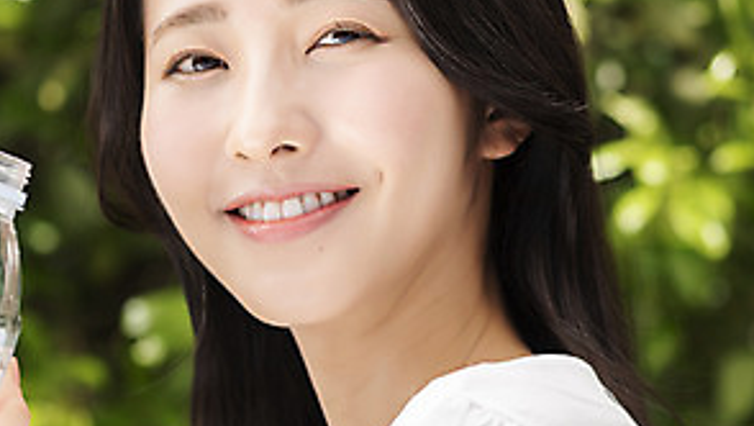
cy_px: 213
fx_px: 4483
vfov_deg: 5.4
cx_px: 396
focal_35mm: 224
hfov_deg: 9.6
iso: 100
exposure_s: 1/400
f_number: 4
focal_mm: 105
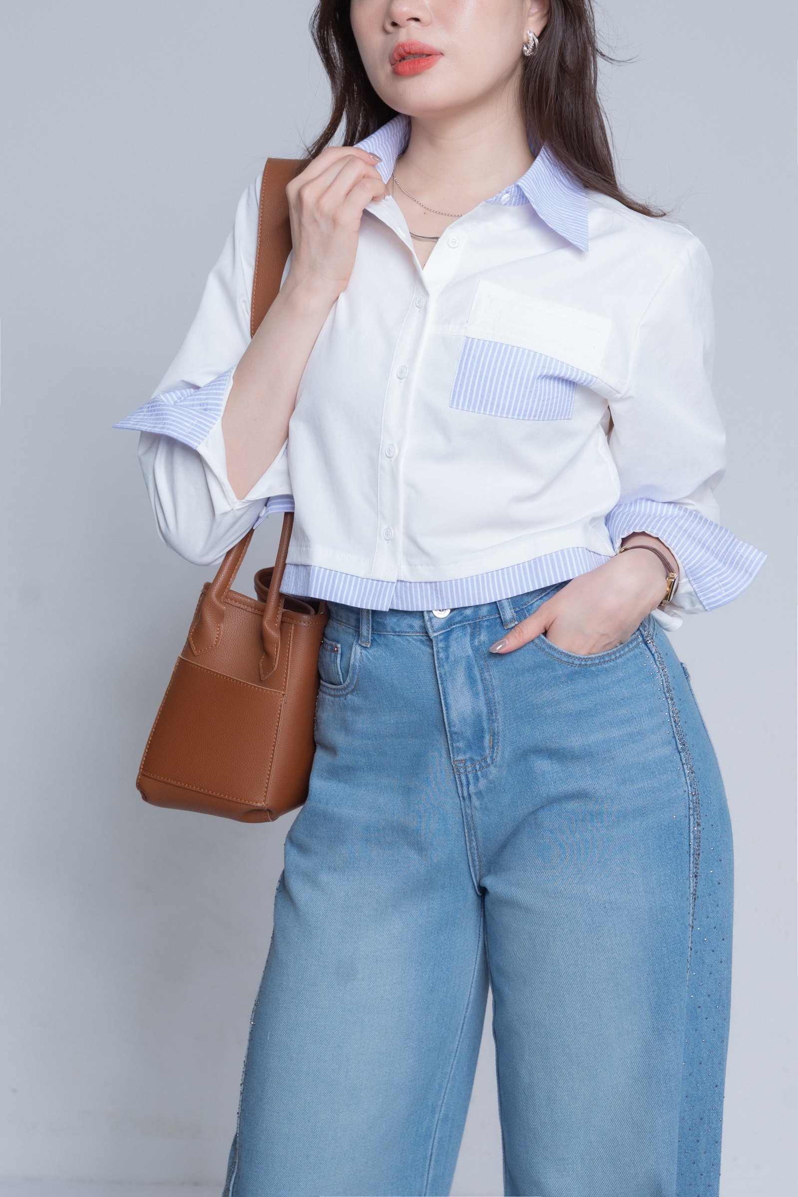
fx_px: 2926
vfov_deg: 23.1
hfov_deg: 15.5
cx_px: 399
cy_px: 598
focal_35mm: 88
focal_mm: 59
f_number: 7.1
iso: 64
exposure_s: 1/100
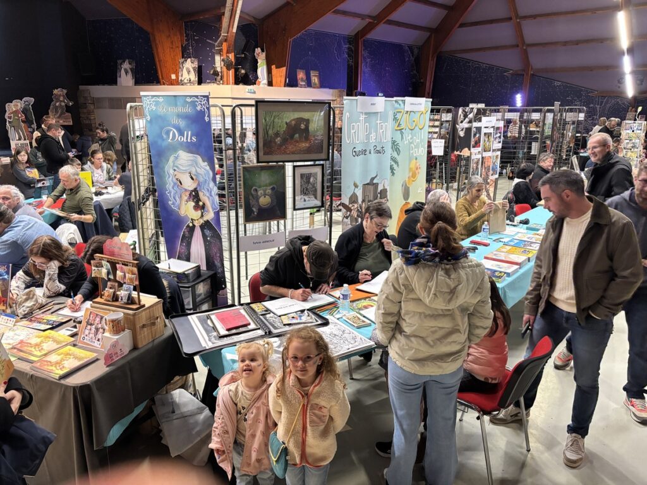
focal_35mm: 26
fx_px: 486
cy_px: 242
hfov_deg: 67.3
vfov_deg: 53.1
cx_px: 324
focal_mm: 5.96
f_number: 1.6
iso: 400
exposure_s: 1/60
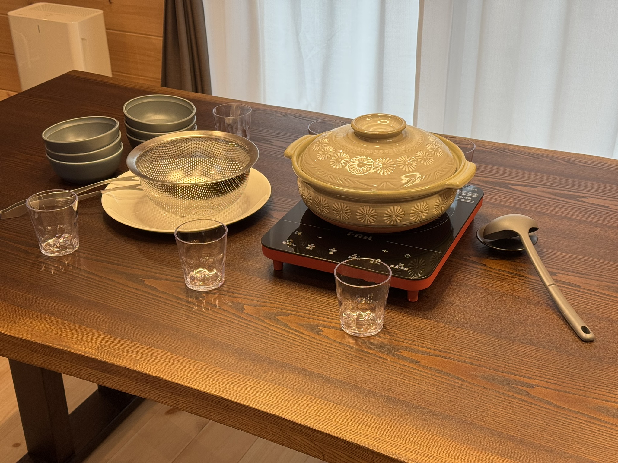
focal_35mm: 48
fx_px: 857
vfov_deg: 30.3
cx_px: 309
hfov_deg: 39.7
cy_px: 232
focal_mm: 6.76
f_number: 1.78
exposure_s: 1/100
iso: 125
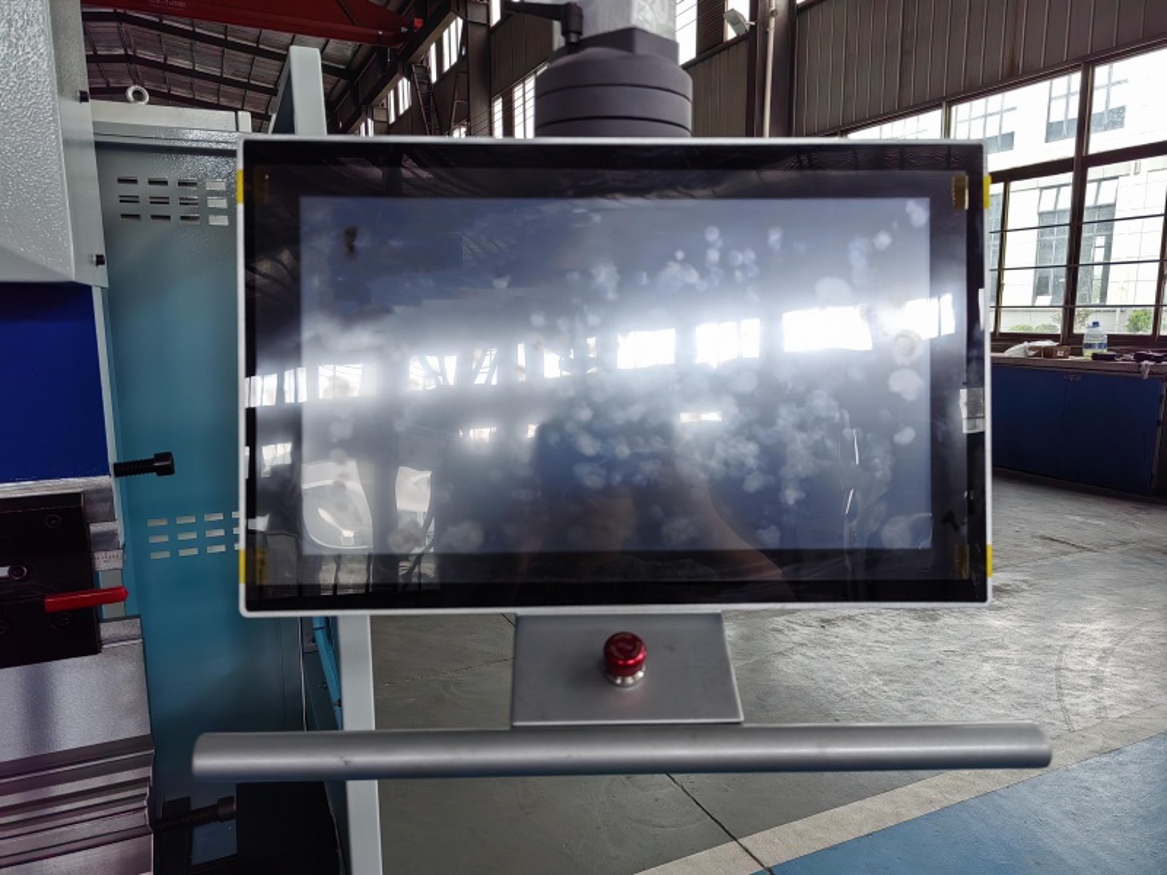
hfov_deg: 73.9
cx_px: 584
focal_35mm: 23
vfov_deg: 58.9
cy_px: 438
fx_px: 775
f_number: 1.9
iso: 100
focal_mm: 5.52
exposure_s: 1/120
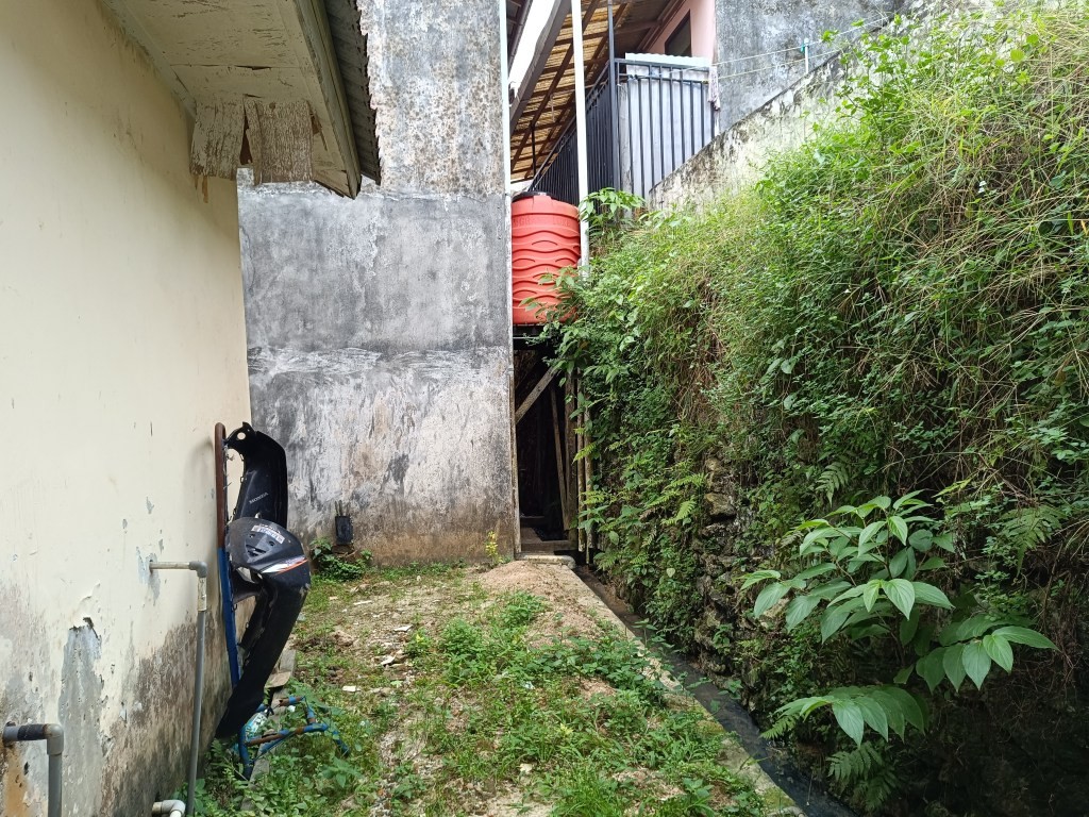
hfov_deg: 71.6
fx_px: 755
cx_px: 544
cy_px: 408
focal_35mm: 24
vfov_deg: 56.8
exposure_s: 1/190
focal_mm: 5.59
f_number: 1.88
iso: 51
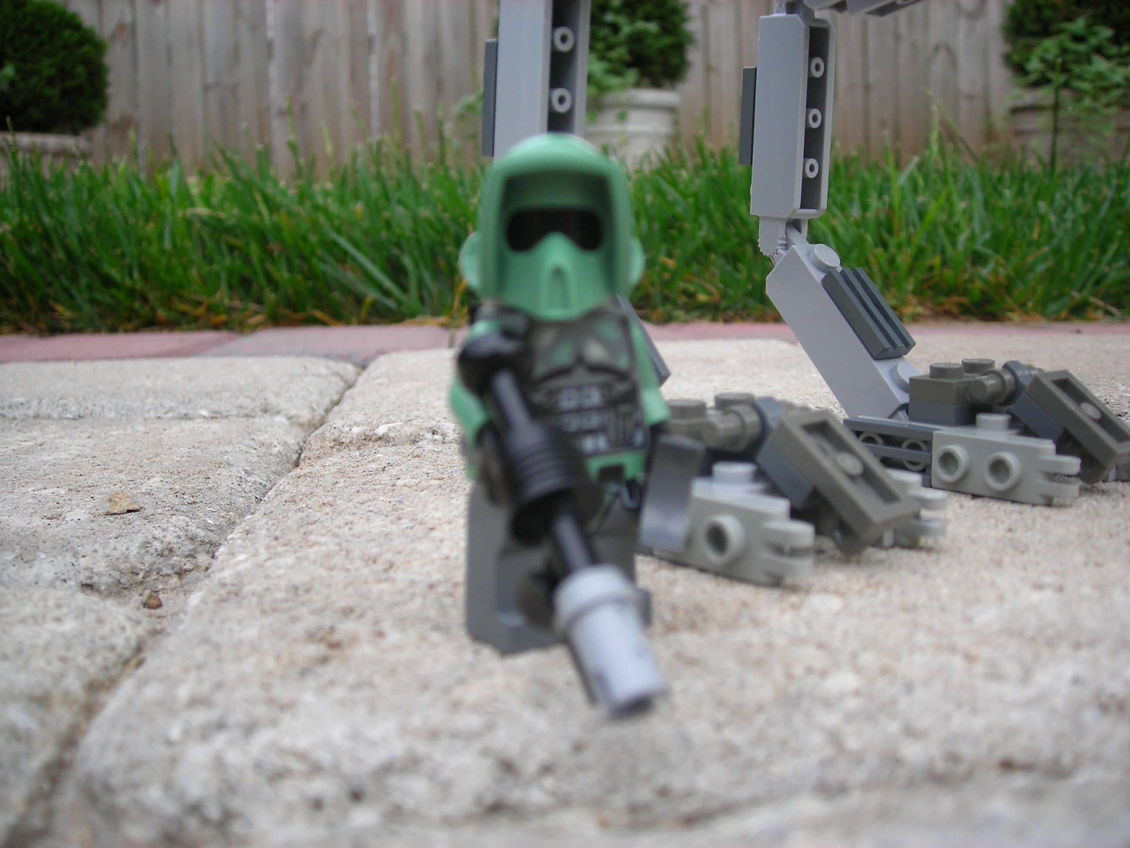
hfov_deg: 49.0
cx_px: 565
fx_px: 1240
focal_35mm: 38
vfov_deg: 37.7
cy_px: 424
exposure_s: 1/101
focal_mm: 6.3
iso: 50
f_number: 3.2
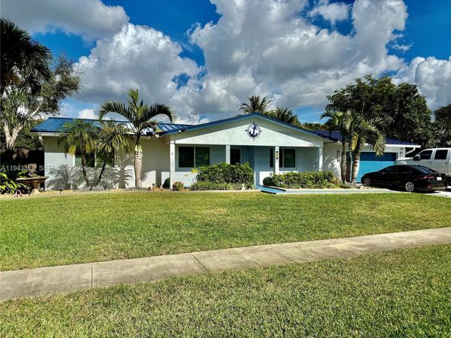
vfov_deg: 56.8
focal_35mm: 24
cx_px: 226
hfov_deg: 71.6
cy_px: 169
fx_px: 313
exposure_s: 1/8130
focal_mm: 6.76
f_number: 1.78
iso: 80
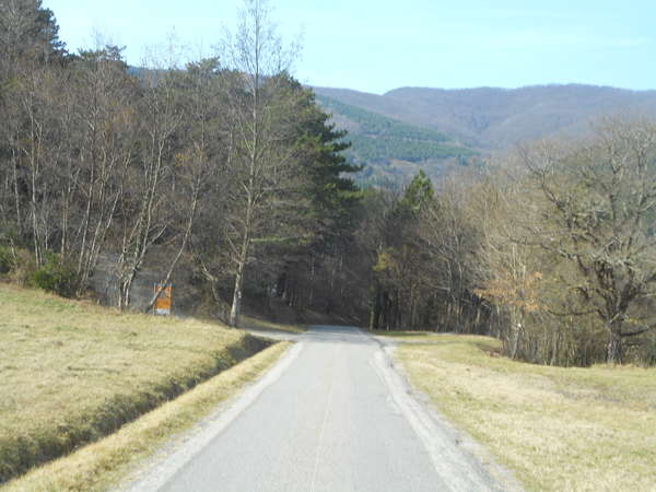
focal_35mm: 59
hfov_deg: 32.7
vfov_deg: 24.8
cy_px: 246
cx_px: 328
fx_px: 1118
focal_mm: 10.5
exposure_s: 1/160
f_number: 5.1
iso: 80
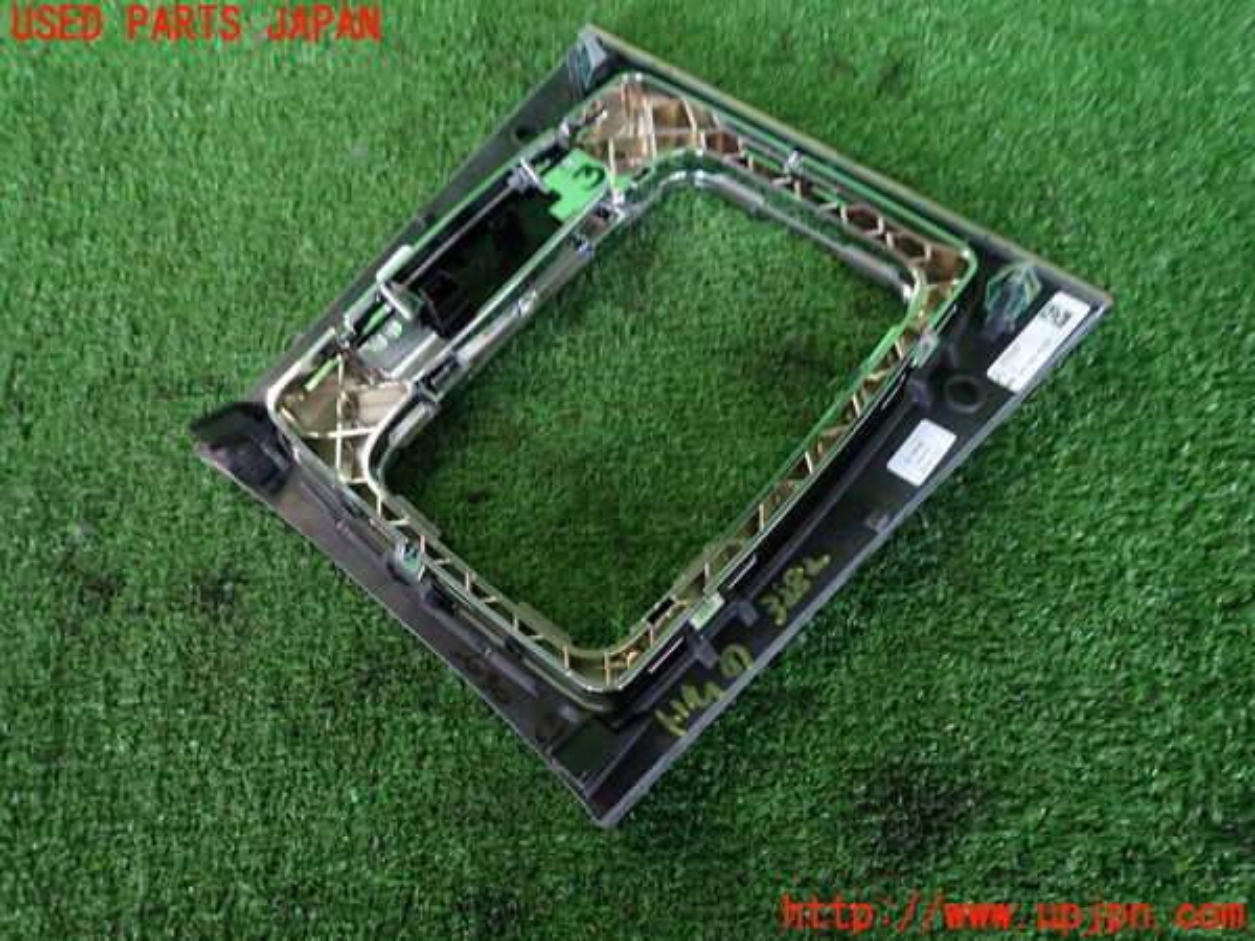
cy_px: 470
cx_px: 628
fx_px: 906
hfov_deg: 69.4
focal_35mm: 25
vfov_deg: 54.9
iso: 200
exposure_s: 1/40
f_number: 2
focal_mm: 4.5
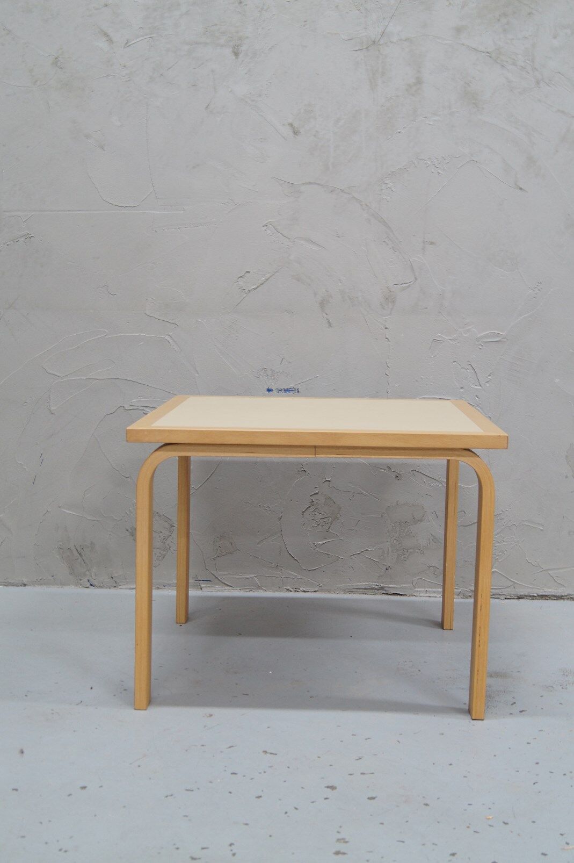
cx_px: 287
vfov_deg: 43.6
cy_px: 432
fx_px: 1077
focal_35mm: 45
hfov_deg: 29.8
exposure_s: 1/6
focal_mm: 30
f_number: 6.3
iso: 400
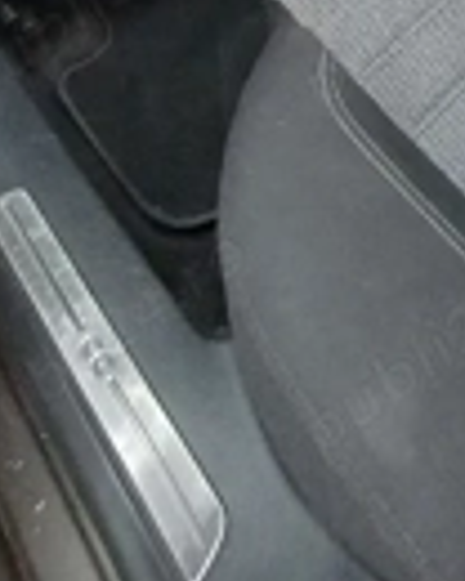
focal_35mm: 48
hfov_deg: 28.1
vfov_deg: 26.9
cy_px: -299
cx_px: 537
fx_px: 826
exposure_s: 1/50
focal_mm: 1.64
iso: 160
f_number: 2.2
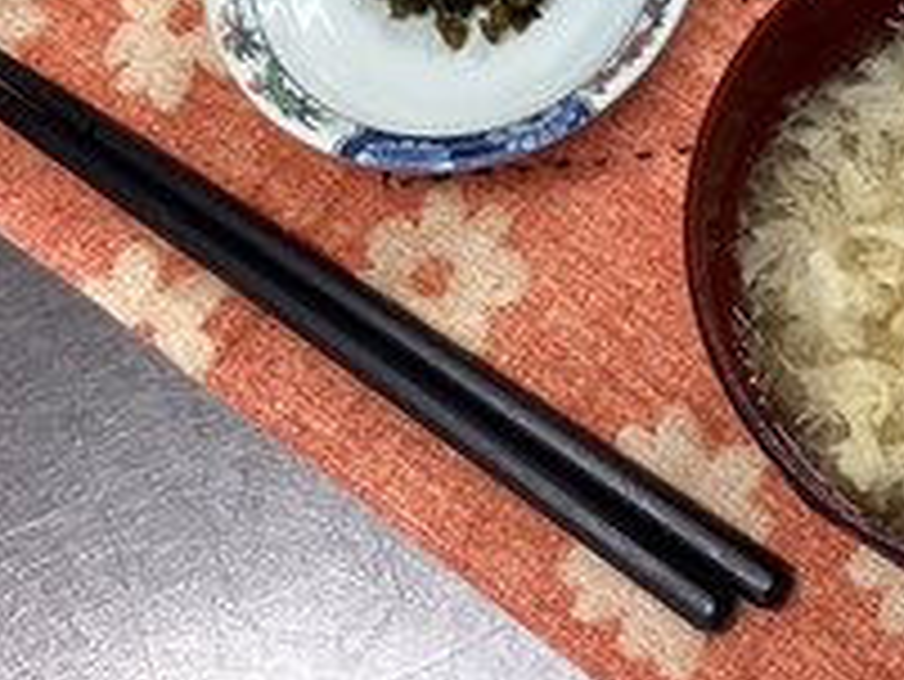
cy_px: -155
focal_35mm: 77
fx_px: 2012
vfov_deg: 18.1
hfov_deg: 25.0
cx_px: 684
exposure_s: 1/60
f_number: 2.4
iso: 80
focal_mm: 3.3
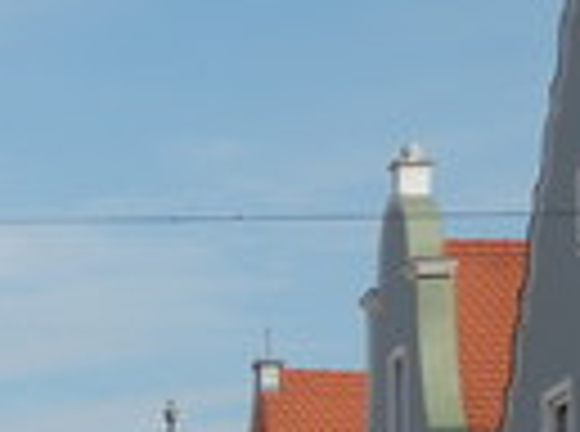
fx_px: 4628
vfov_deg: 5.3
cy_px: 772
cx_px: -342
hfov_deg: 7.0
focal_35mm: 277
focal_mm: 11.9
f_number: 4.4
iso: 80
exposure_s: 1/640
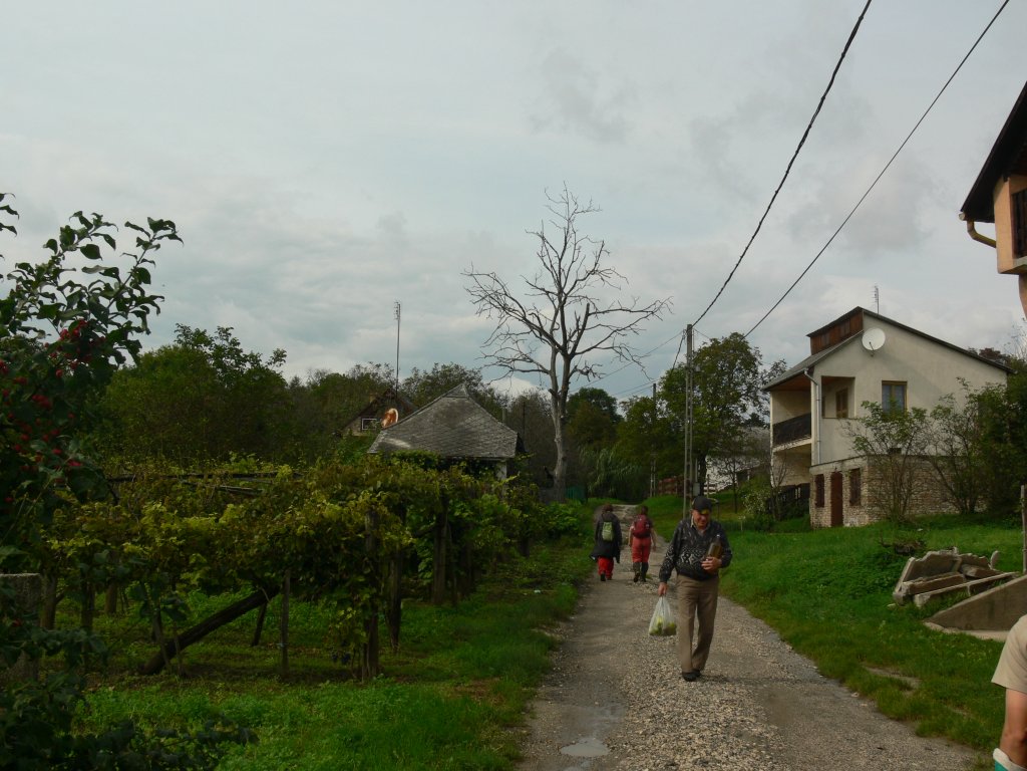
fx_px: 1038
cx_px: 514
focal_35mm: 35
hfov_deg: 52.6
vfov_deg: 40.7
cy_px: 386
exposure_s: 1/400
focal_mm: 7.4
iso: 80
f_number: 5.6
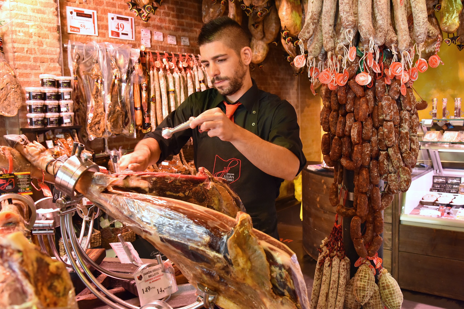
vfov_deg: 37.9
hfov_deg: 54.4
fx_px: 451
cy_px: 154
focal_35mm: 35
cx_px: 232
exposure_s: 1/30
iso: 2500
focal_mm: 35
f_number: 7.1
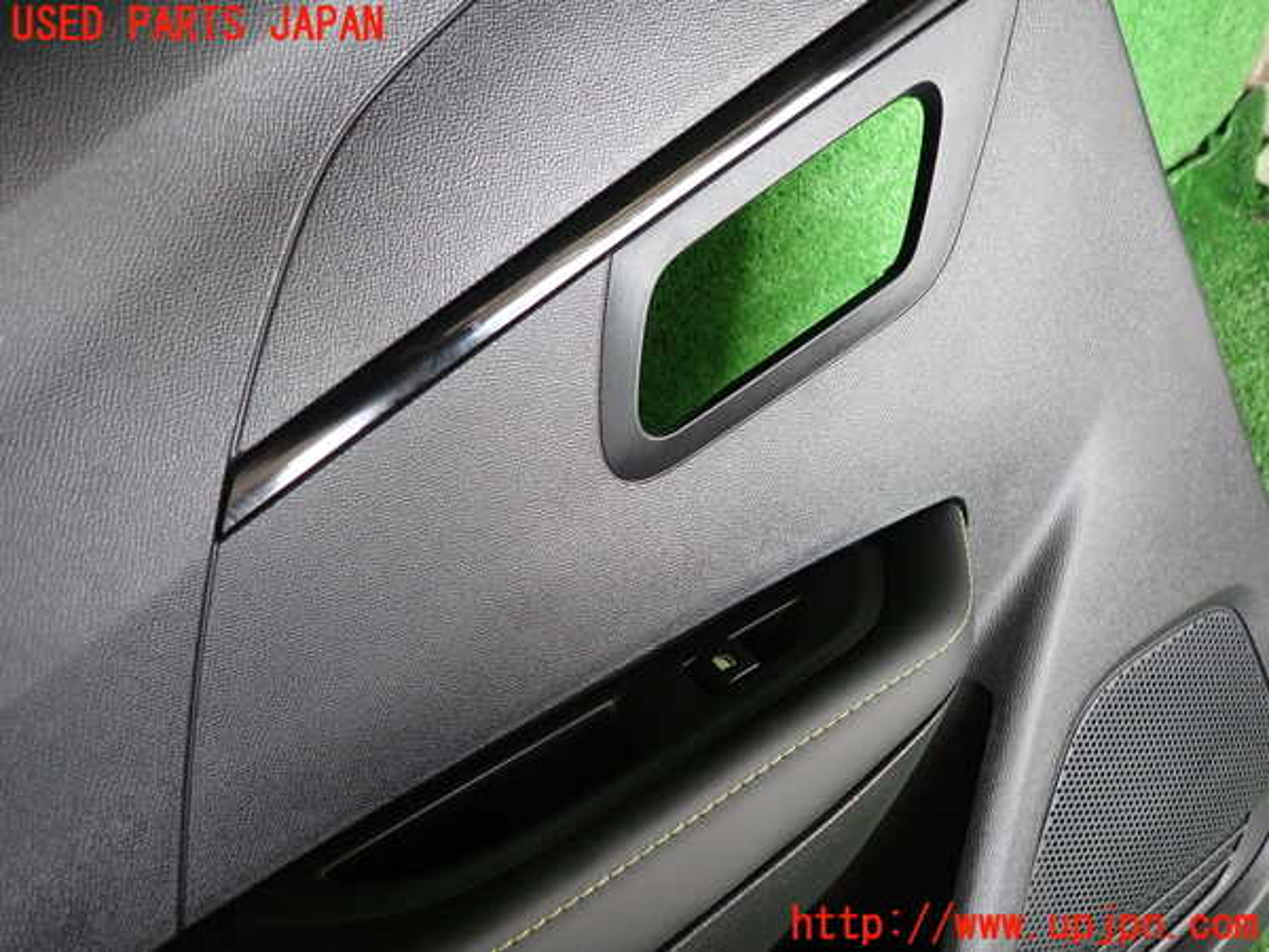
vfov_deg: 54.9
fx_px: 916
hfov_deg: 69.4
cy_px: 476
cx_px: 634
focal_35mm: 25
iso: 200
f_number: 2
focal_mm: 4.5
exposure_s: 1/50
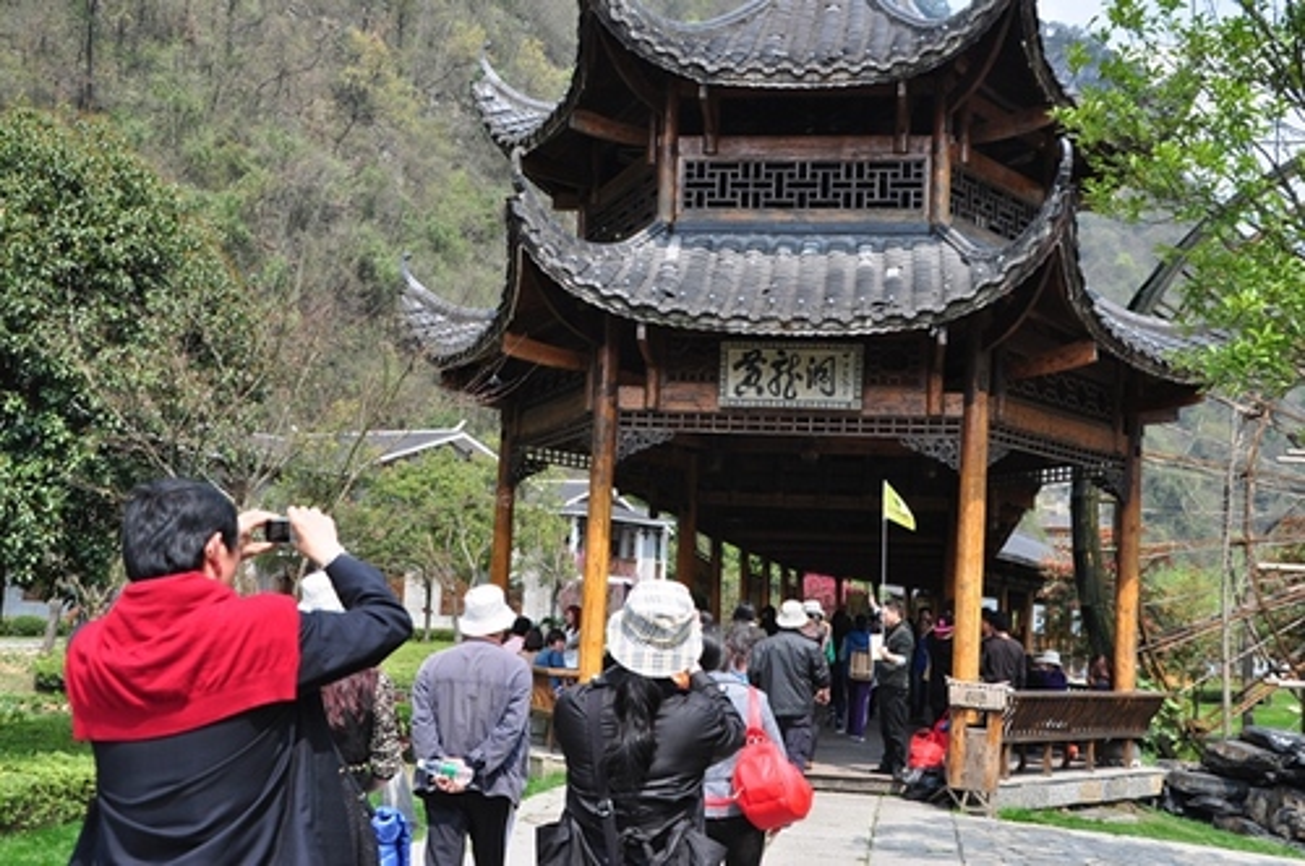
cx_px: 652
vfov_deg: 29.8
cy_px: 433
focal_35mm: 45
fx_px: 1629
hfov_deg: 43.7
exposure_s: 1/250
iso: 200
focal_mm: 30
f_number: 8
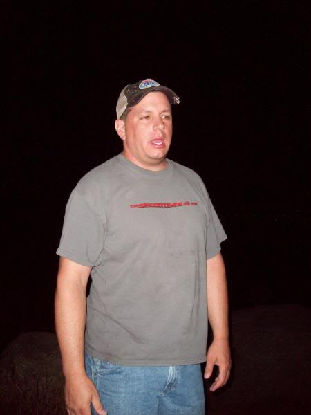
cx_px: 156
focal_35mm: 37
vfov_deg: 50.1
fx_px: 443
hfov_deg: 38.7
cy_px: 208
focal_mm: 6.2
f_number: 2.8
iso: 160
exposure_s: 1/45
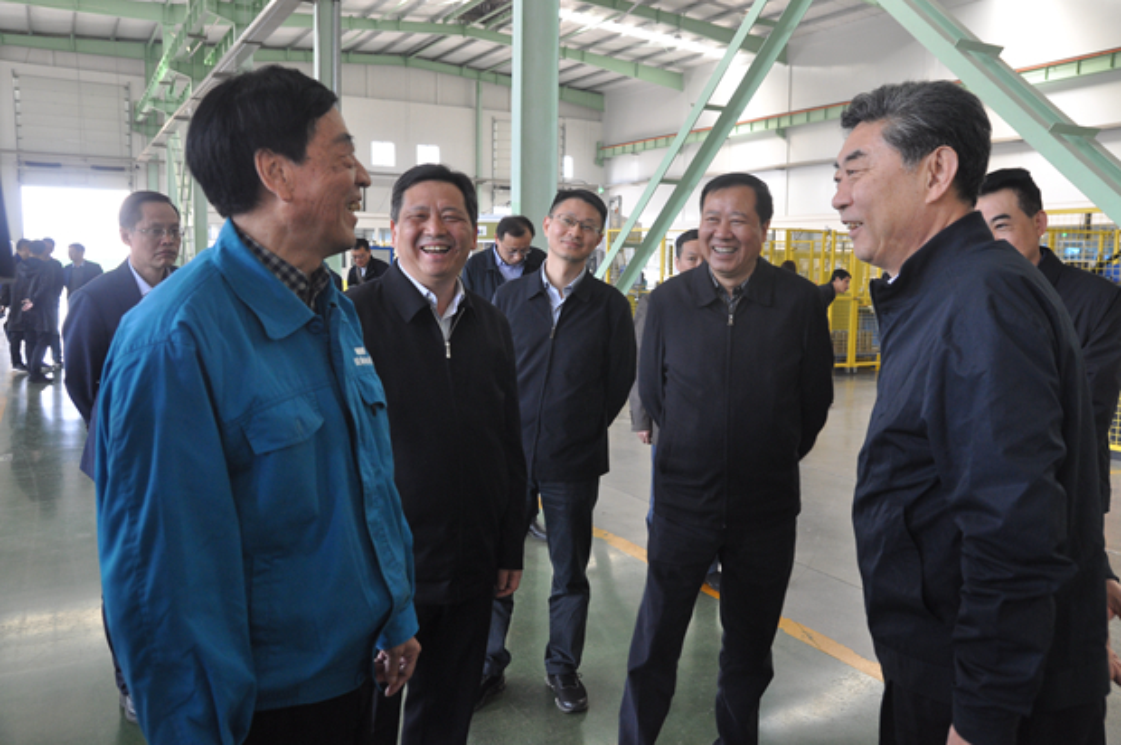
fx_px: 1493
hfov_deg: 41.2
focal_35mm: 48
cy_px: 372
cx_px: 560
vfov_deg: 28.0
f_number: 4
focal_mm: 32
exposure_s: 1/60
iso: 640
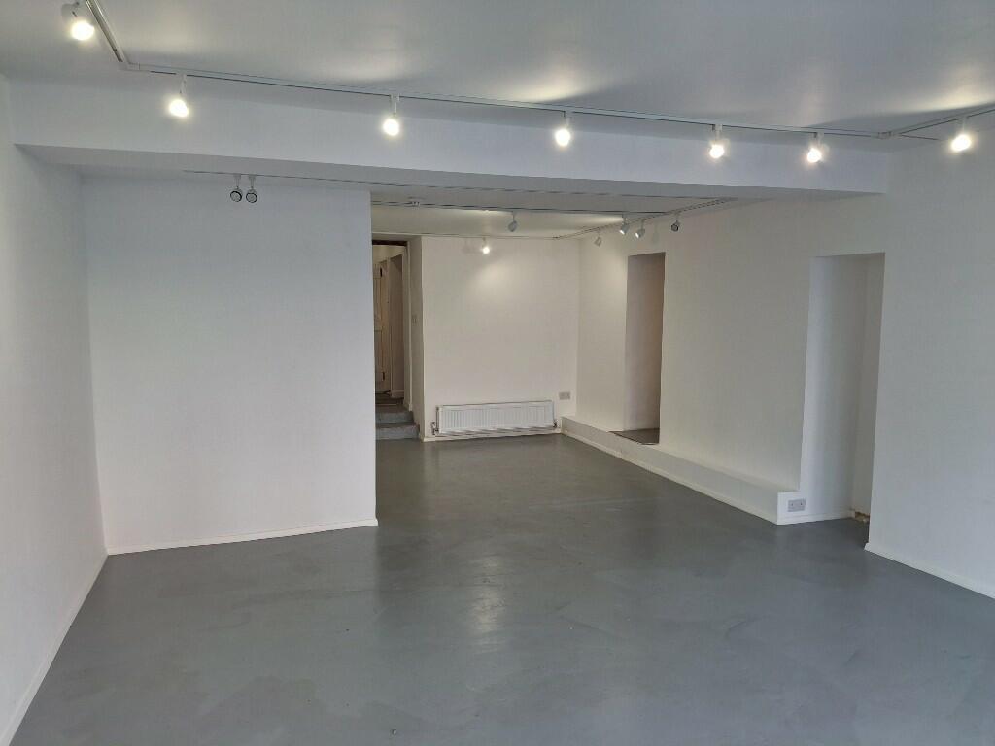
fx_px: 719
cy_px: 373
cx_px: 498
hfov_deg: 69.4
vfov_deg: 54.9
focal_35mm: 25
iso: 50
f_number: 1.8
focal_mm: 4.69
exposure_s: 1/100
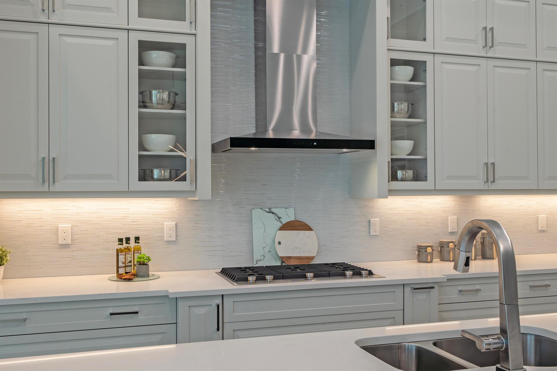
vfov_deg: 36.9
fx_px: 557
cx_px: 278
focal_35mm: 36
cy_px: 186
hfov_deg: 53.1
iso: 100
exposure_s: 1/6
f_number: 11
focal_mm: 24
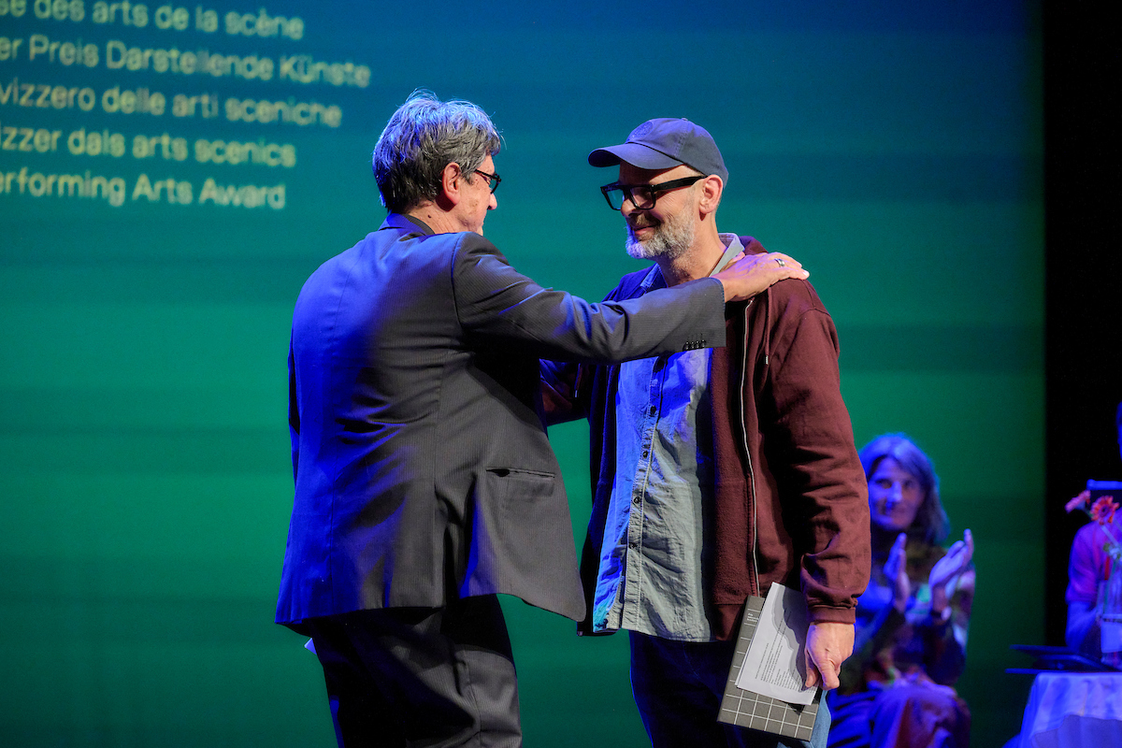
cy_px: 374
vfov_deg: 7.4
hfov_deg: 11.1
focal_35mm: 185
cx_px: 561
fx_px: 5765
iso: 3200
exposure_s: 1/320
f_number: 4
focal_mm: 185
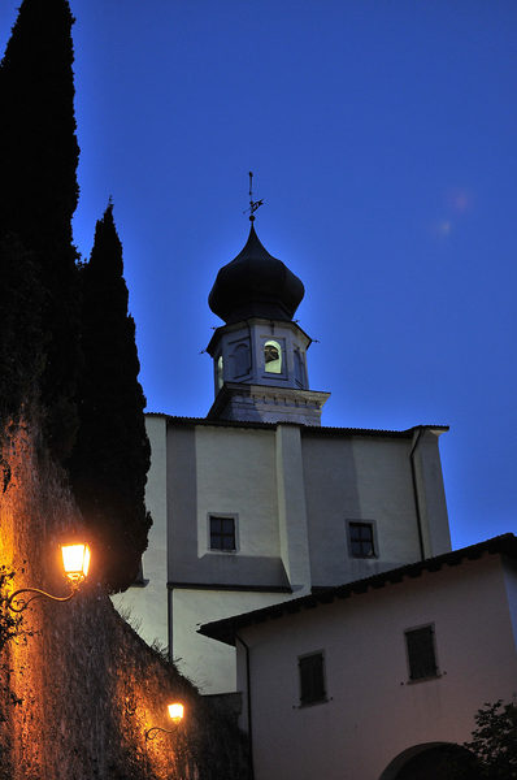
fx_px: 1135
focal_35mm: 52
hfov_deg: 25.7
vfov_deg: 37.9
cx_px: 258
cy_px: 390
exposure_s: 1/60
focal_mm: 35
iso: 500
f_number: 1.8
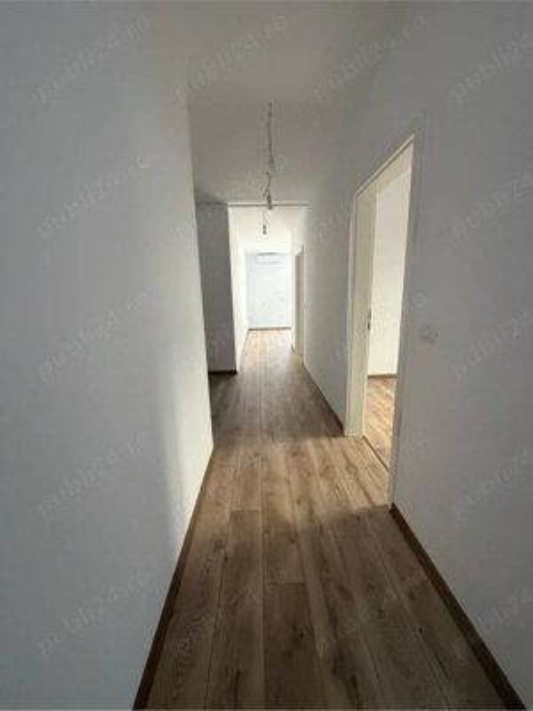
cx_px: 266
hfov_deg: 85.7
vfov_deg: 102.1
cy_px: 356
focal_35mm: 14
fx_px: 287
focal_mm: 2.22
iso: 250
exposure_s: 1/99
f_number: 2.2
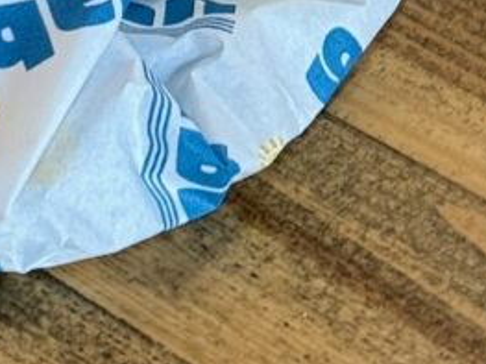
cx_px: -375
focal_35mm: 187
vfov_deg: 7.6
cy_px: -342
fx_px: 2624
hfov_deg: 10.0
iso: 80
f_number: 1.78
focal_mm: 6.76
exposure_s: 1/100
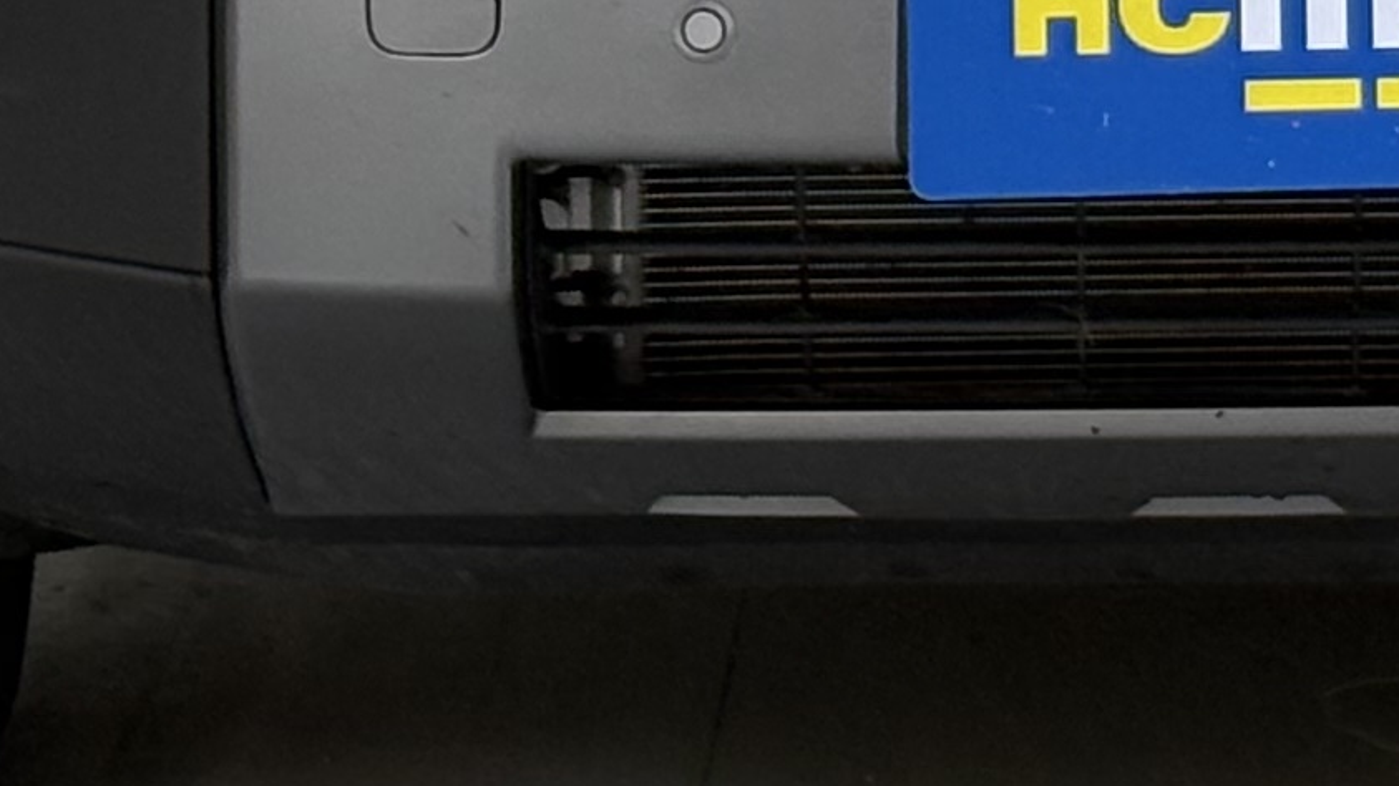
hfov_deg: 7.9
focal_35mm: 271
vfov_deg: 4.4
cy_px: -1023
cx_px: 1635
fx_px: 10052
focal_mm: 5.96
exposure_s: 1/74
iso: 64
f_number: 1.6
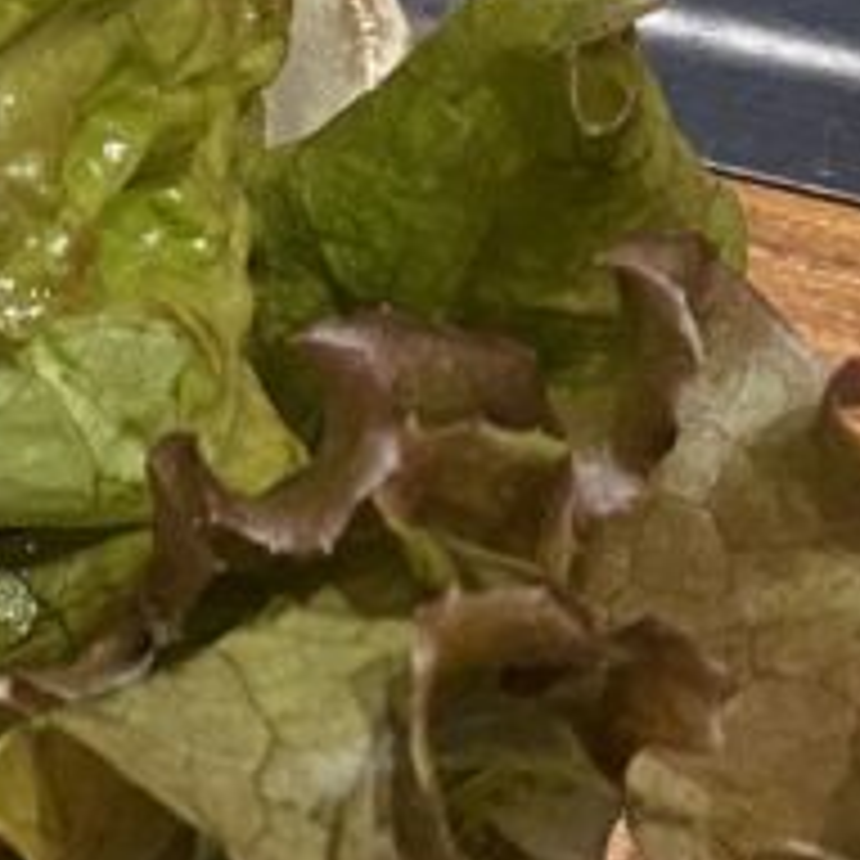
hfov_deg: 8.9
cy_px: -131
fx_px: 4329
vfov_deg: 11.2
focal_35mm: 154
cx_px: -1842
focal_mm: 4.25
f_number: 1.8
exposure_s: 1/60
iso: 250
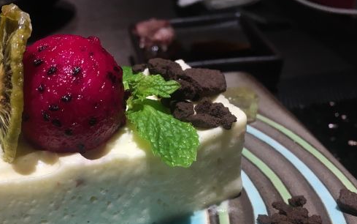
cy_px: 162
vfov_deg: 28.9
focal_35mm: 44
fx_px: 428
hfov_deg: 44.6
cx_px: 121
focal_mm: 4.15
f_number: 2.2
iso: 64
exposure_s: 1/33
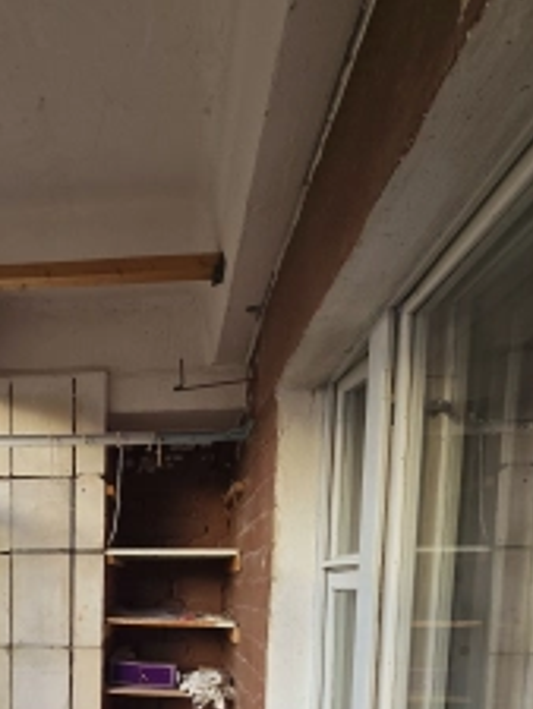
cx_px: 93
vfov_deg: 55.2
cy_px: 659
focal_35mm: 27
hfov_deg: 48.0
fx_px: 554
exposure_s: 1/166
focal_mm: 2.2
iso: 50
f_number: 2.2
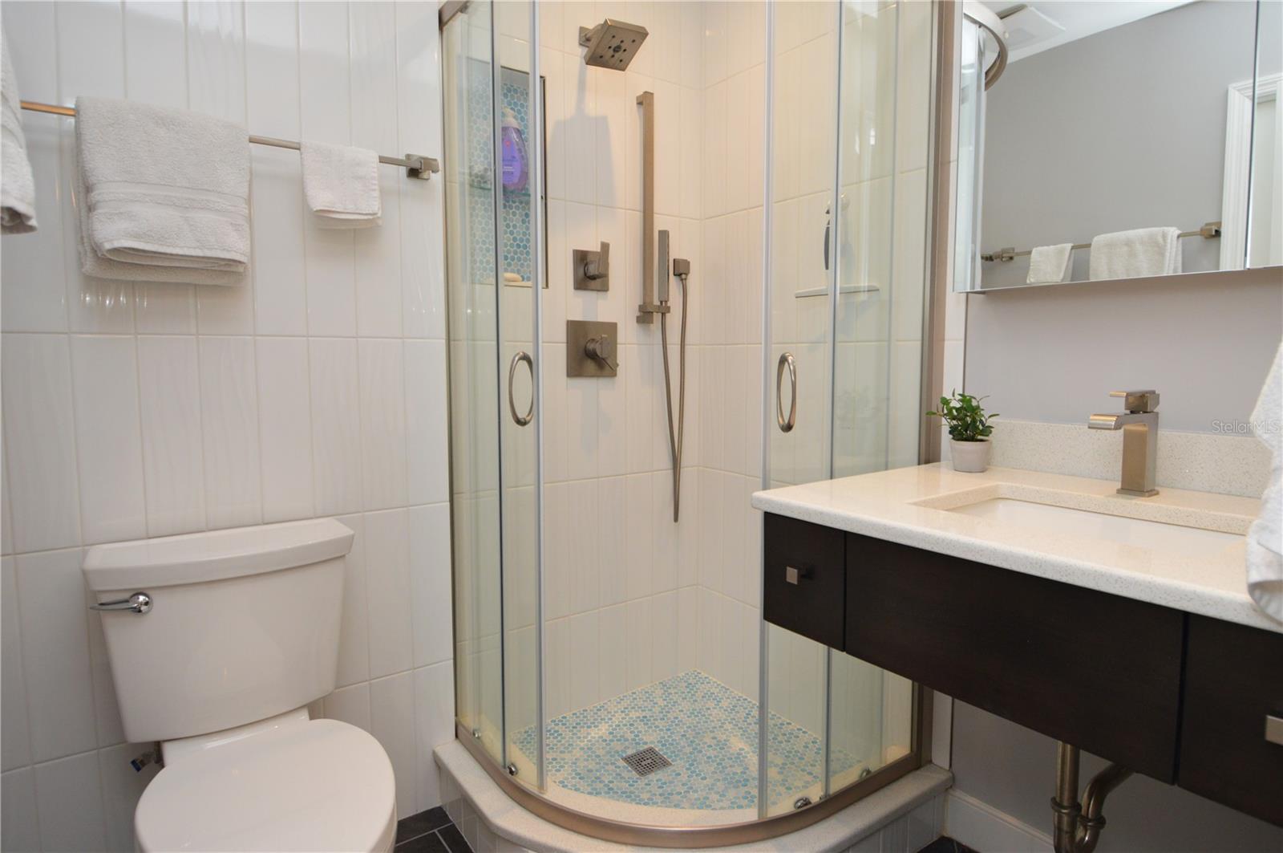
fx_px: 641
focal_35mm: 18
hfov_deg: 90.1
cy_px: 426
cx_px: 642
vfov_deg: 67.3
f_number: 4
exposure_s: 1/60
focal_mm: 12
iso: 640
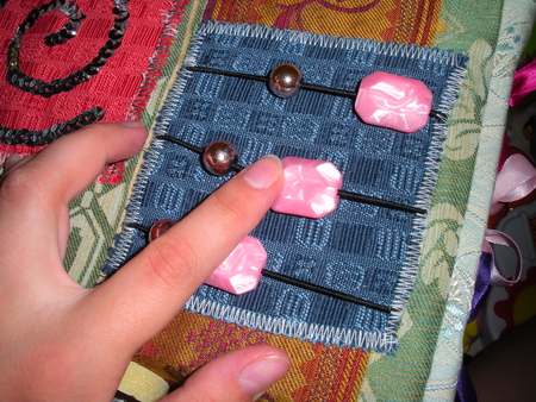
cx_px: 268
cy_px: 201
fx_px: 558
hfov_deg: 51.3
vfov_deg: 39.7
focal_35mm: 36
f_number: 5.6
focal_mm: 6.3
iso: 64
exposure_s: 1/60
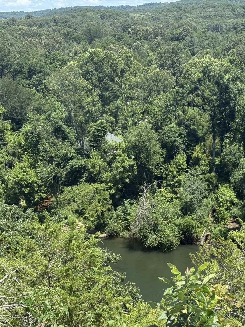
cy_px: 252
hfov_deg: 19.8
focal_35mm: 74
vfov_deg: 25.9
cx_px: 164
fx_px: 698
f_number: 1.78
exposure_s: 1/2667
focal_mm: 6.76
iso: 80
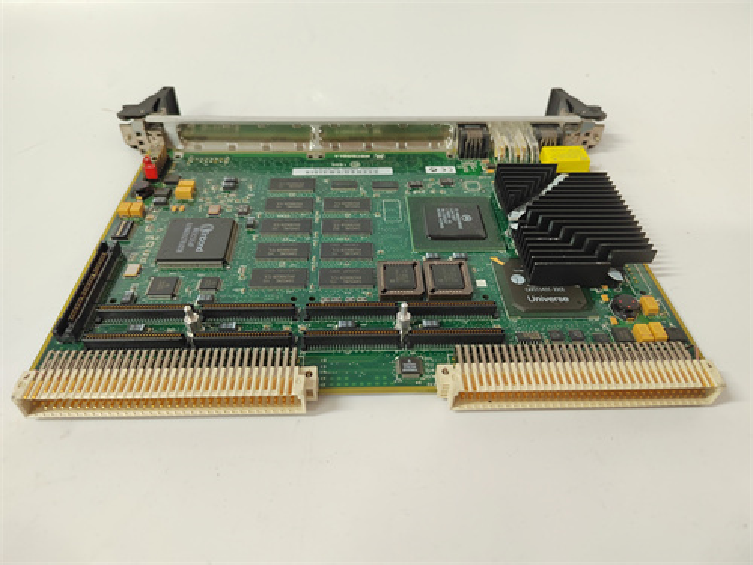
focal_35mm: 23
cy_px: 282
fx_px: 500
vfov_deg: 58.9
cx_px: 376
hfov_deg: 73.9
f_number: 1.9
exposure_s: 1/60
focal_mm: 5.52
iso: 1916
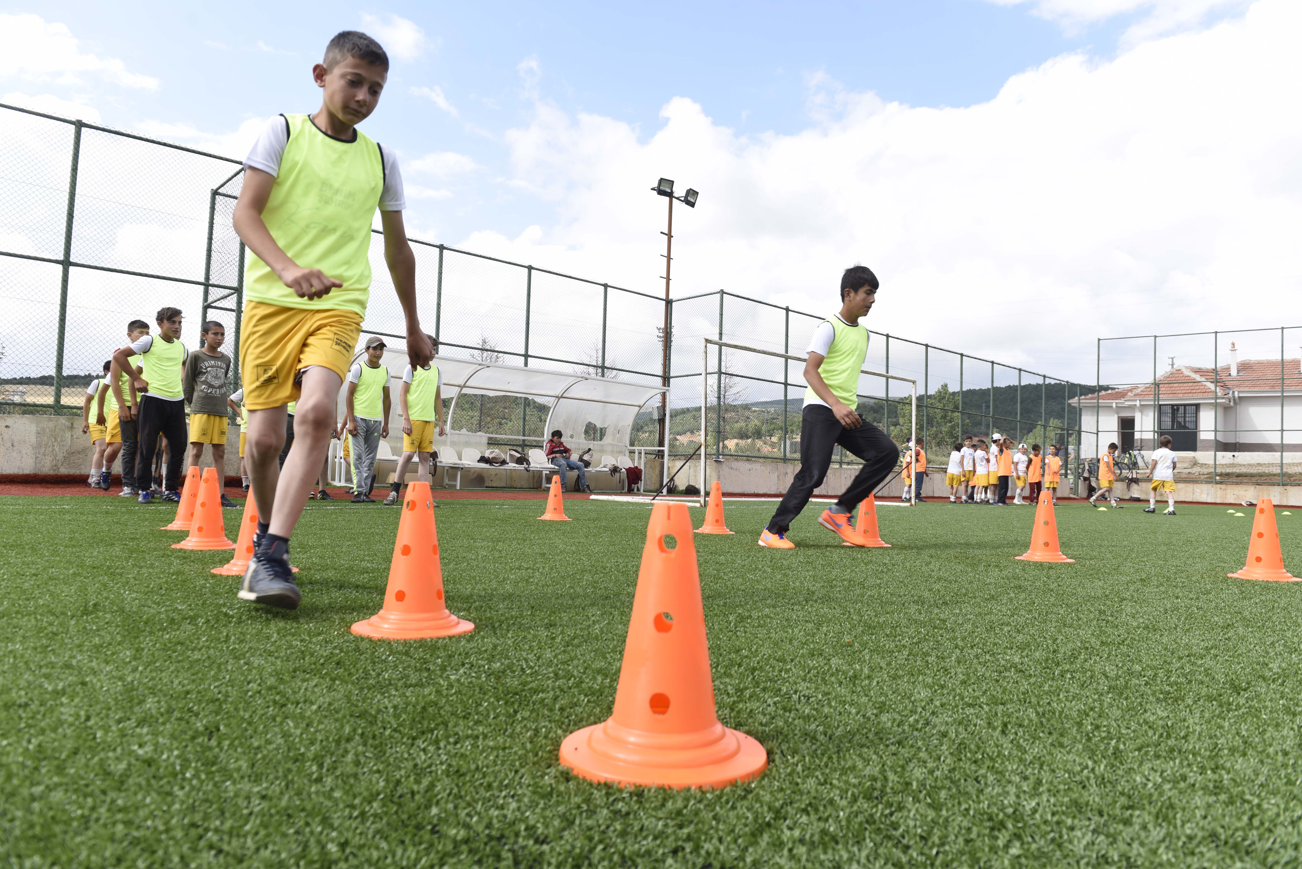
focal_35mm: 24
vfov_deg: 53.2
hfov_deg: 73.7
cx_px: 651
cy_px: 434
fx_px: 868
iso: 100
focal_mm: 24
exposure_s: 1/200
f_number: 6.3
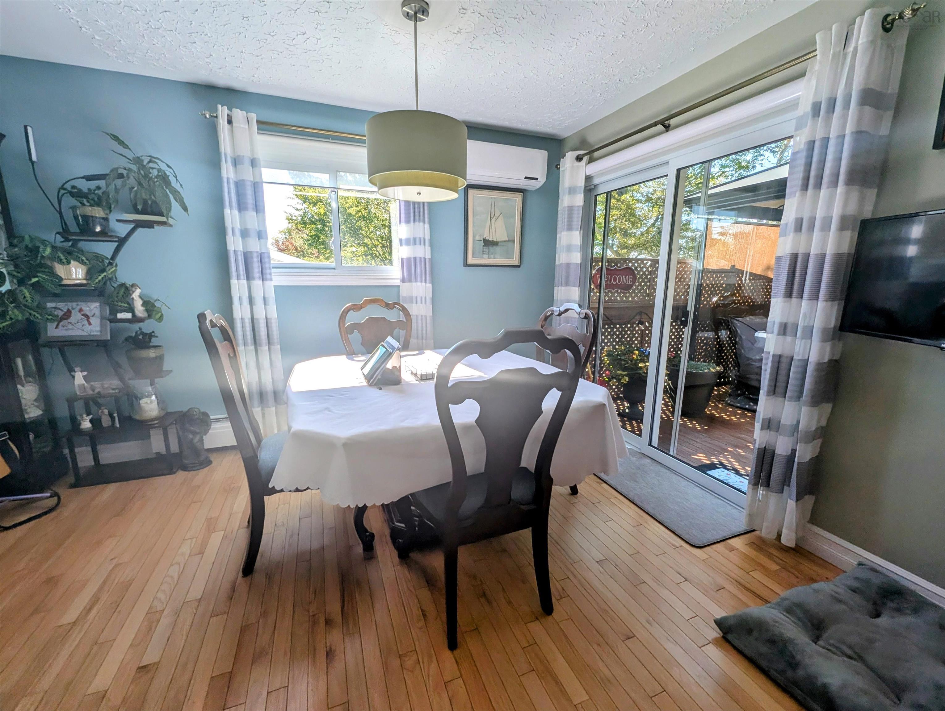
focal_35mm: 13
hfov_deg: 106.1
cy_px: 356
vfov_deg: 90.1
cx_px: 472
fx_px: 355
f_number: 2.2
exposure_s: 1/312
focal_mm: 1.95
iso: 50
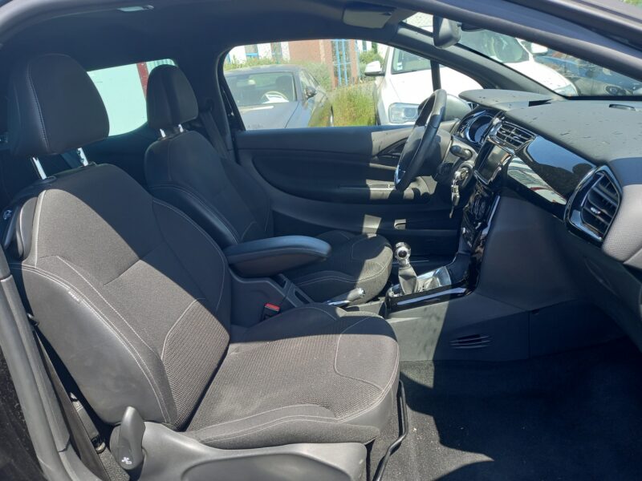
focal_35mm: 25
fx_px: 464
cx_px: 321
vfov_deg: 54.9
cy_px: 240
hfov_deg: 69.4
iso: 40
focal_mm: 4.6
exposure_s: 1/100
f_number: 2
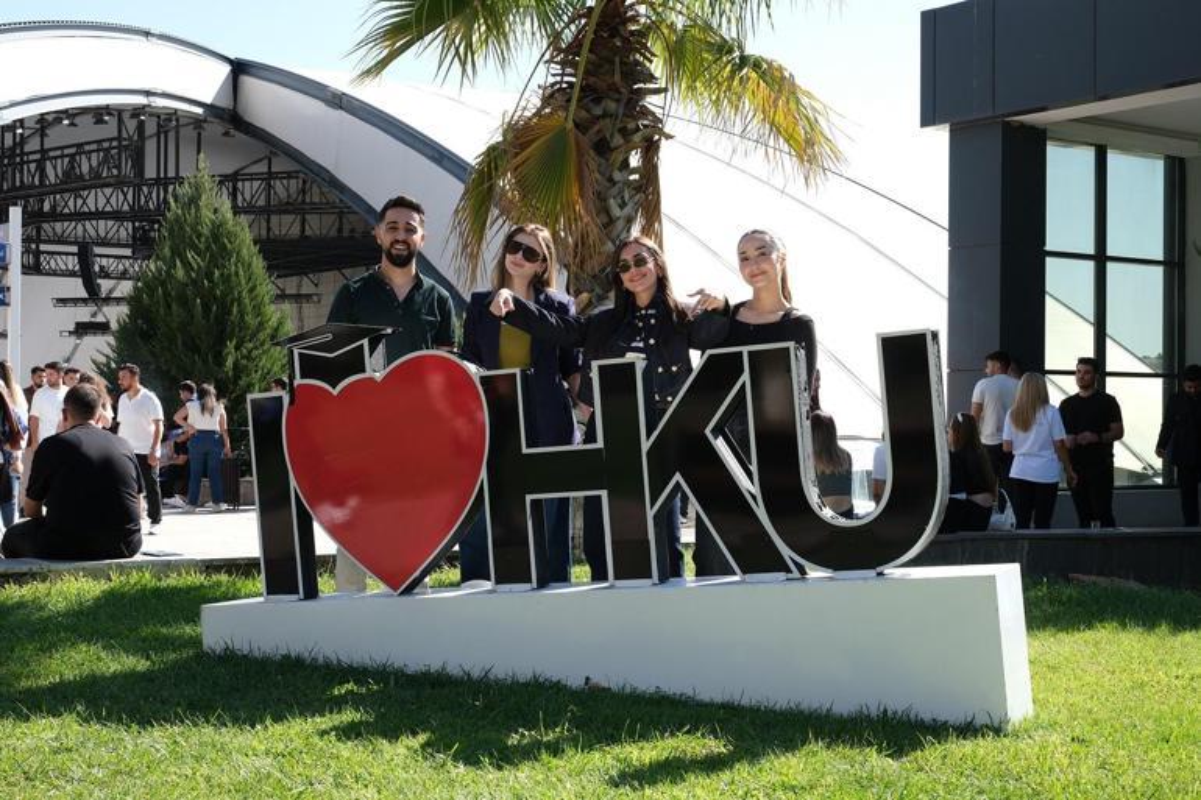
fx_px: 1668
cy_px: 400
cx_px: 600
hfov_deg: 39.6
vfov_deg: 27.0
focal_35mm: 50
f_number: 8
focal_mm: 33
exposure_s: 1/125
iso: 160
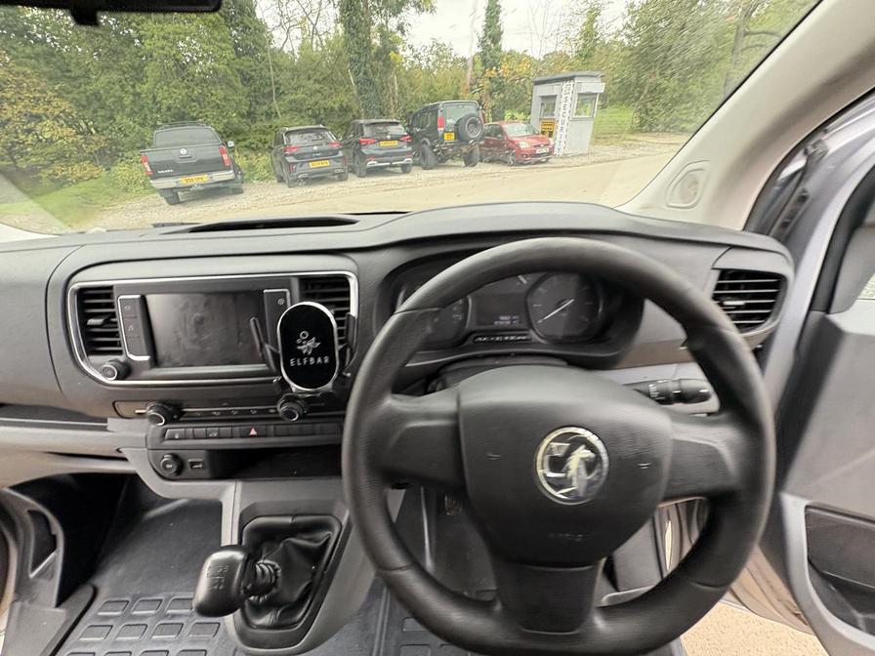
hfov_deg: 102.1
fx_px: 354
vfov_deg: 85.7
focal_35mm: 14
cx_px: 438
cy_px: 328
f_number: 2.2
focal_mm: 2.22
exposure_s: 1/60
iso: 250
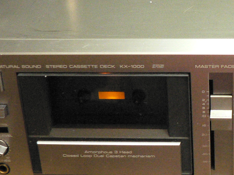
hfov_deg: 20.7
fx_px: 622
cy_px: 70
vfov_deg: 16.0
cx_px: 229
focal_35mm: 92
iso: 400
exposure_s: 1/20
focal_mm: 6
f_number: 2.8
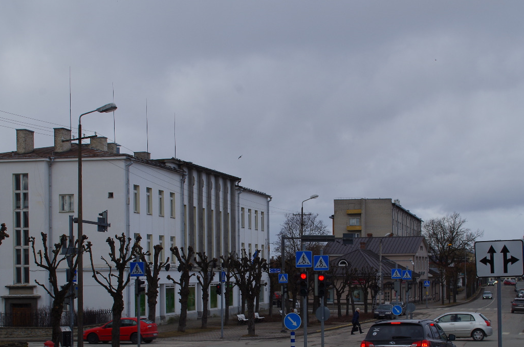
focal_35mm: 78
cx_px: 276
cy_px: 254
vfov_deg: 17.3
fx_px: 1133
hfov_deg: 26.0
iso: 100
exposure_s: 1/160
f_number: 11
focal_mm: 33
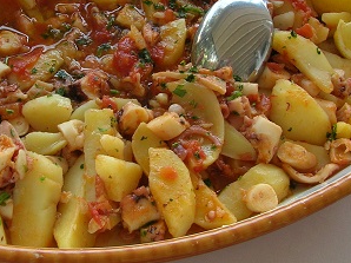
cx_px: 124
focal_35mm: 74
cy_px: 59
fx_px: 750
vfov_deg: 19.7
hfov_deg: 26.2
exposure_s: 1/33.2
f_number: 4.9
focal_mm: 5.7
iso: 50
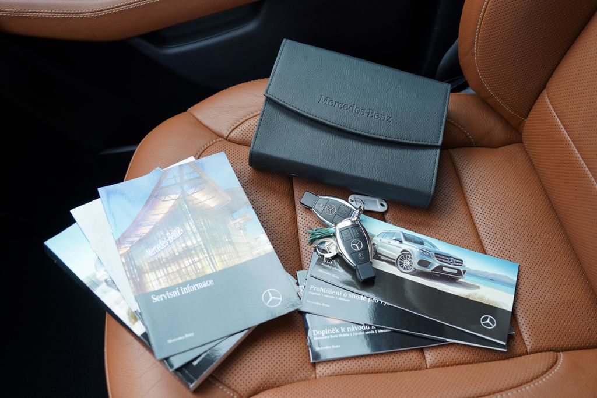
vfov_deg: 42.3
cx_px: 298
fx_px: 514
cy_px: 199
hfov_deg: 60.3
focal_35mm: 31
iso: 100
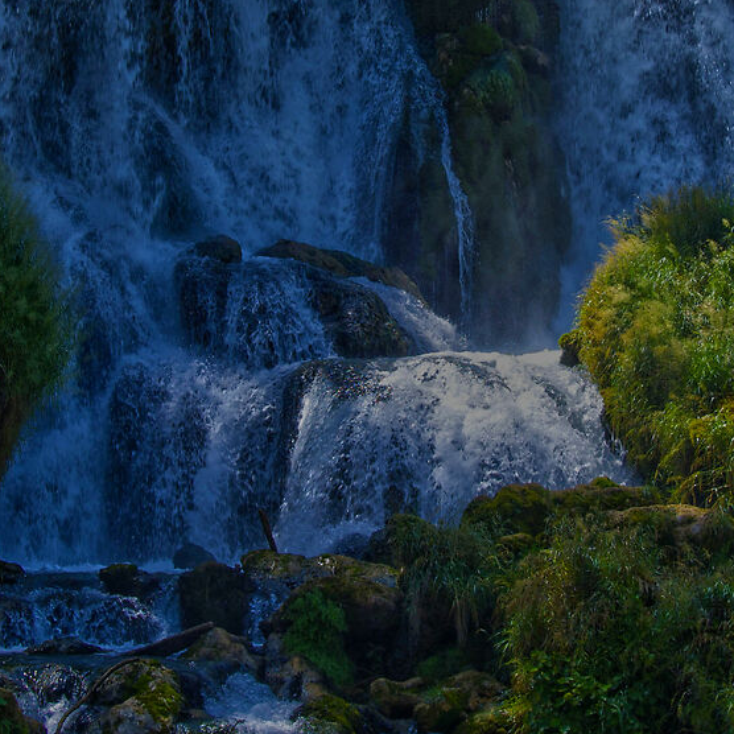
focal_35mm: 110
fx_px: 2639
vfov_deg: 15.8
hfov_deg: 15.8
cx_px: 364
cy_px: 219
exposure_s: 1/125
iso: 100
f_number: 5.6
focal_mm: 30
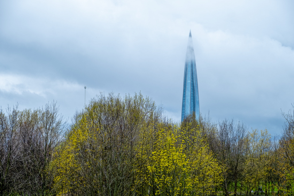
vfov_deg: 20.3
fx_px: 547
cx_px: 147
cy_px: 98
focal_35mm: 67
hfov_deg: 30.1
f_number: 5.6
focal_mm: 44.4
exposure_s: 1/500
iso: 200
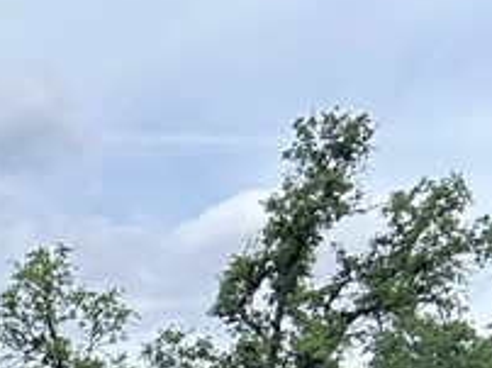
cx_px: -599
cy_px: 799
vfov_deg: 10.1
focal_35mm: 132
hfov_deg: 12.5
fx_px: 1874
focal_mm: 5.7
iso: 50
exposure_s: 1/2513
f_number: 1.5
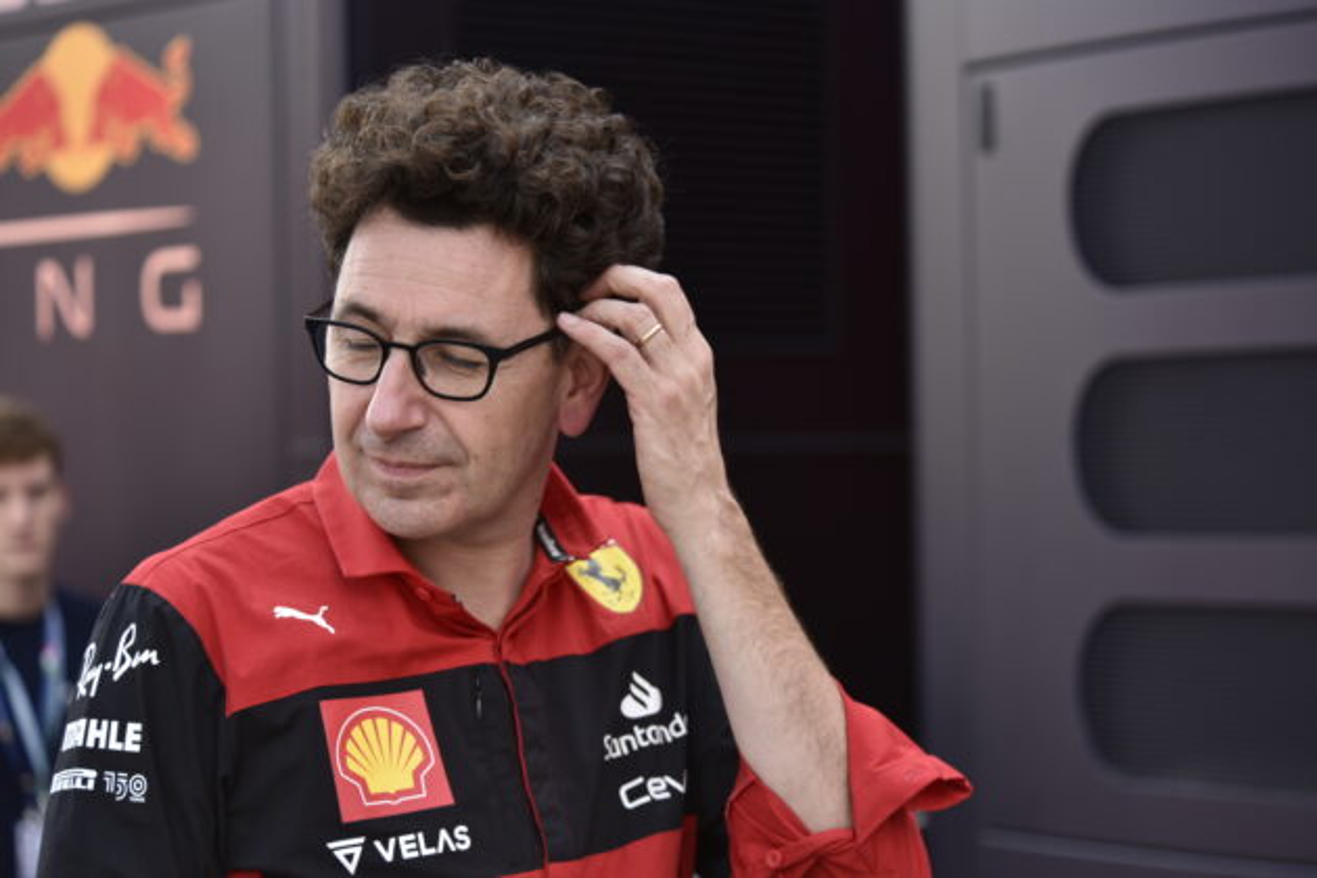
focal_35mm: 102
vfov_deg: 13.4
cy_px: 439
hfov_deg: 20.0
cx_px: 658
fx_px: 3731
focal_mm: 102
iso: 500
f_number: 4.8
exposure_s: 1/640
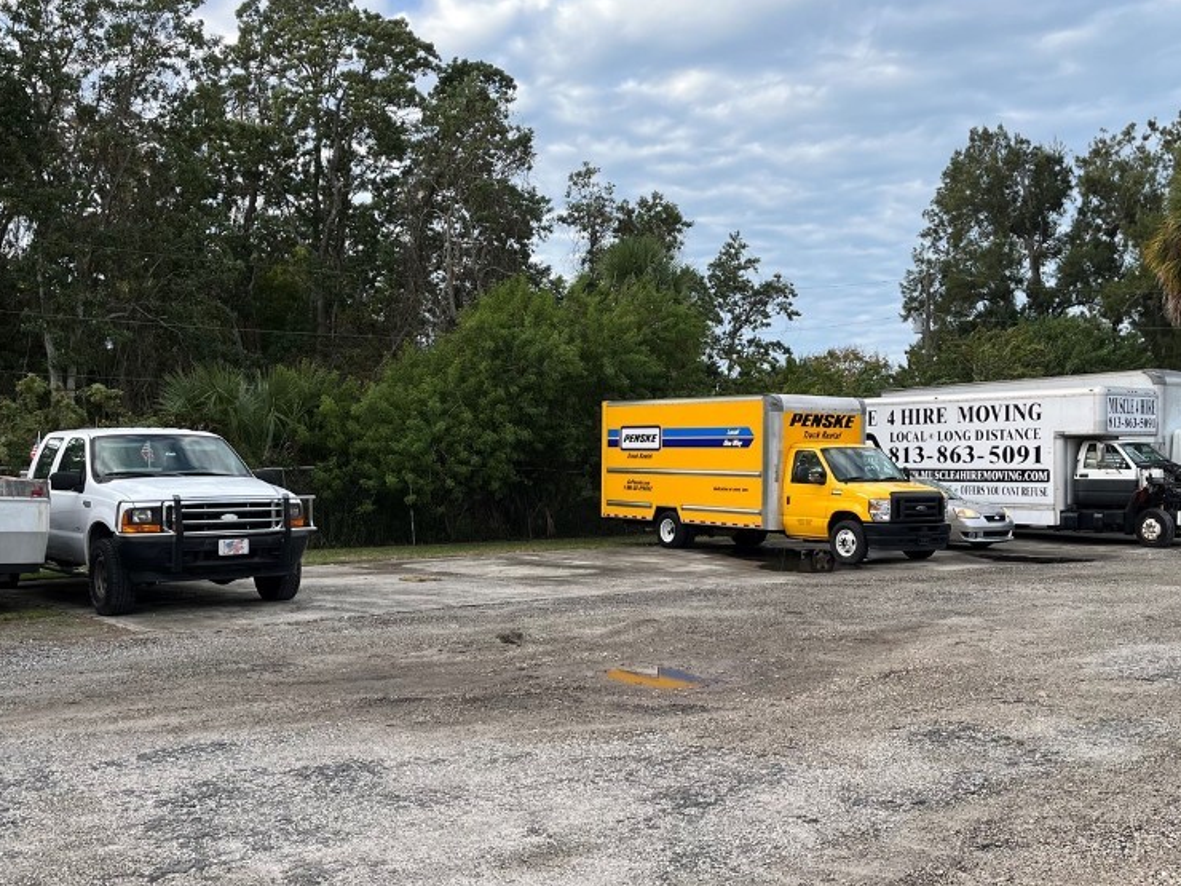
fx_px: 1228
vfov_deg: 39.7
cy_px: 458
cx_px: 659
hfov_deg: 51.2
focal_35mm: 36
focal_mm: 5.1
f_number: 1.6
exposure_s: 1/1009
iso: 50
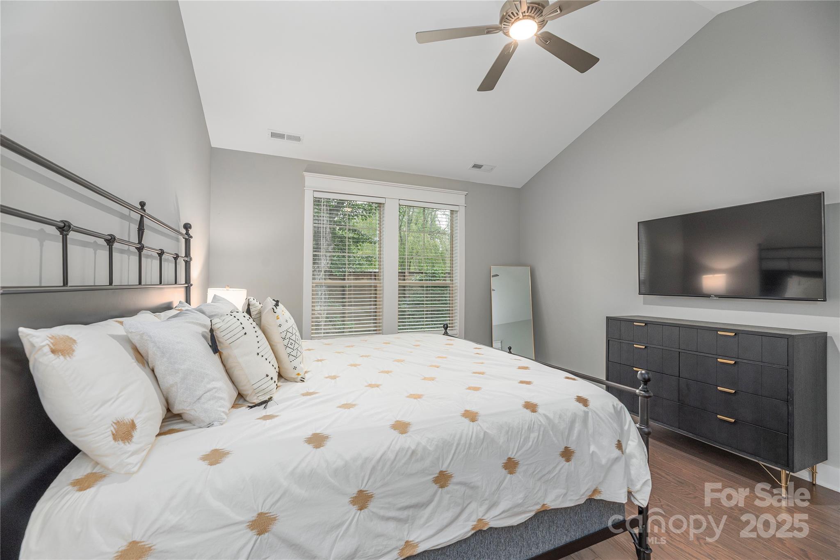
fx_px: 327
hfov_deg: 104.2
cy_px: 280
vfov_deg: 81.2
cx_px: 420
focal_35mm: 14
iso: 320
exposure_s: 1/60
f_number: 7.1
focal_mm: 14
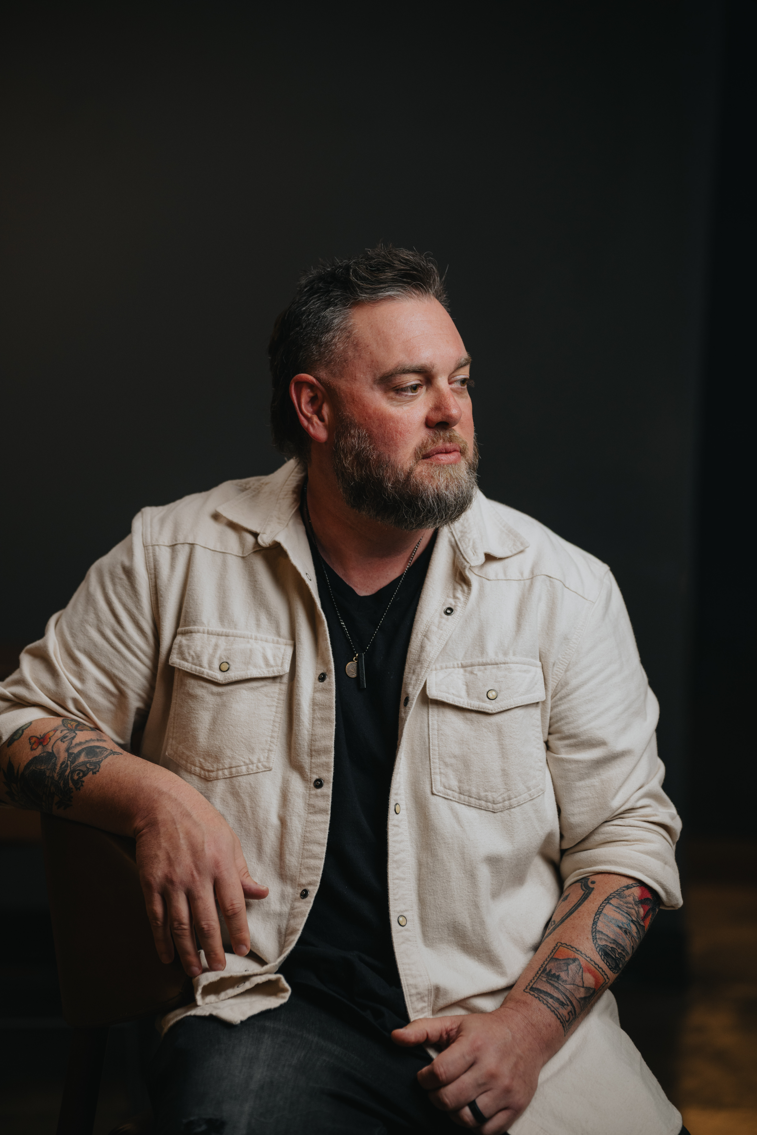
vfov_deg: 21.5
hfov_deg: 14.4
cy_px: 568
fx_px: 2996
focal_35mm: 95
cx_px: 378
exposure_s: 1/200
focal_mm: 95
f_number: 2.8
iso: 640
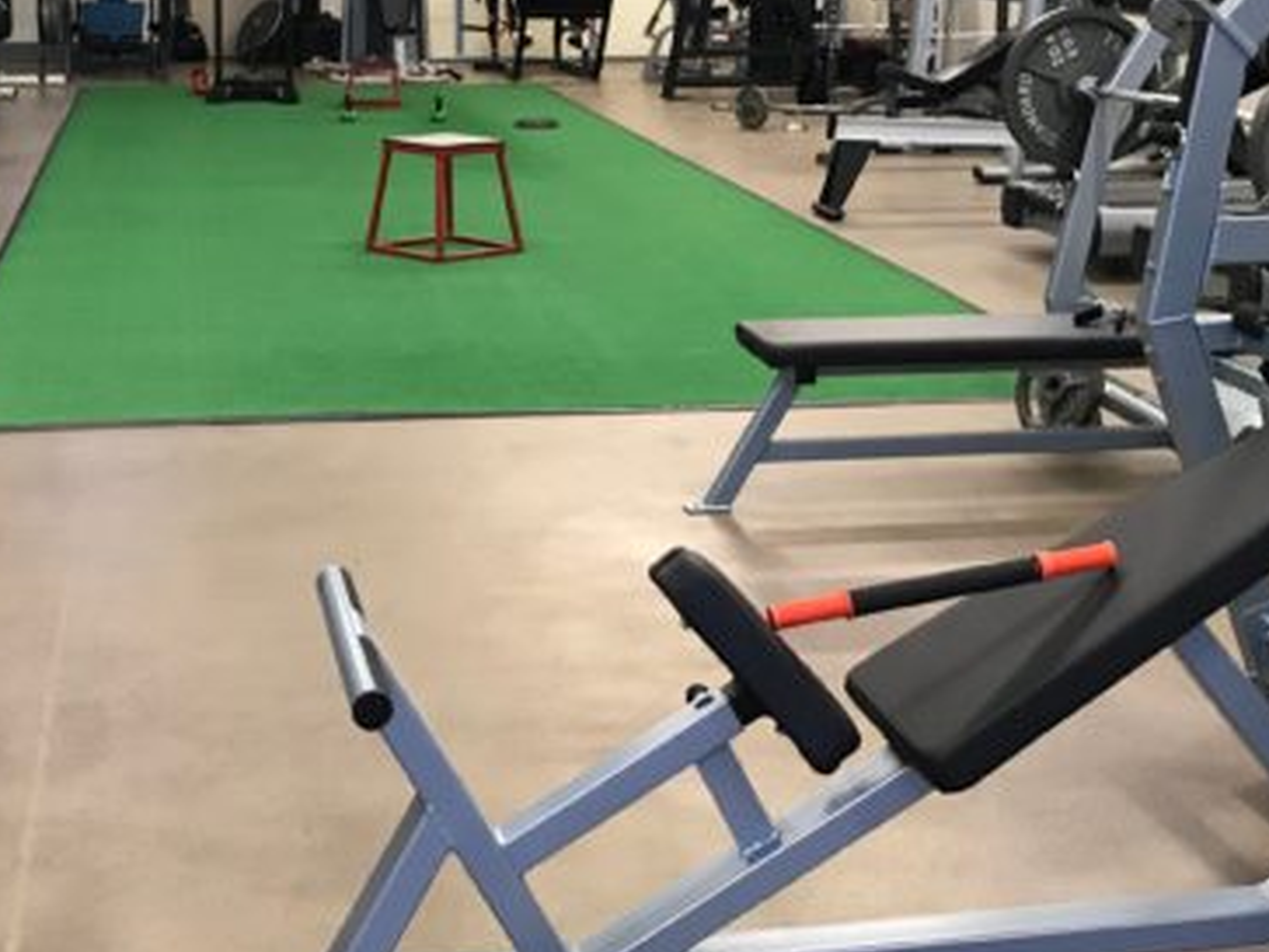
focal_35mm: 59
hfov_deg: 32.7
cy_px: 265
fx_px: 2163
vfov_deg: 24.6
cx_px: 568
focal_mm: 3.99
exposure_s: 1/15
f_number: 1.8
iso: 50
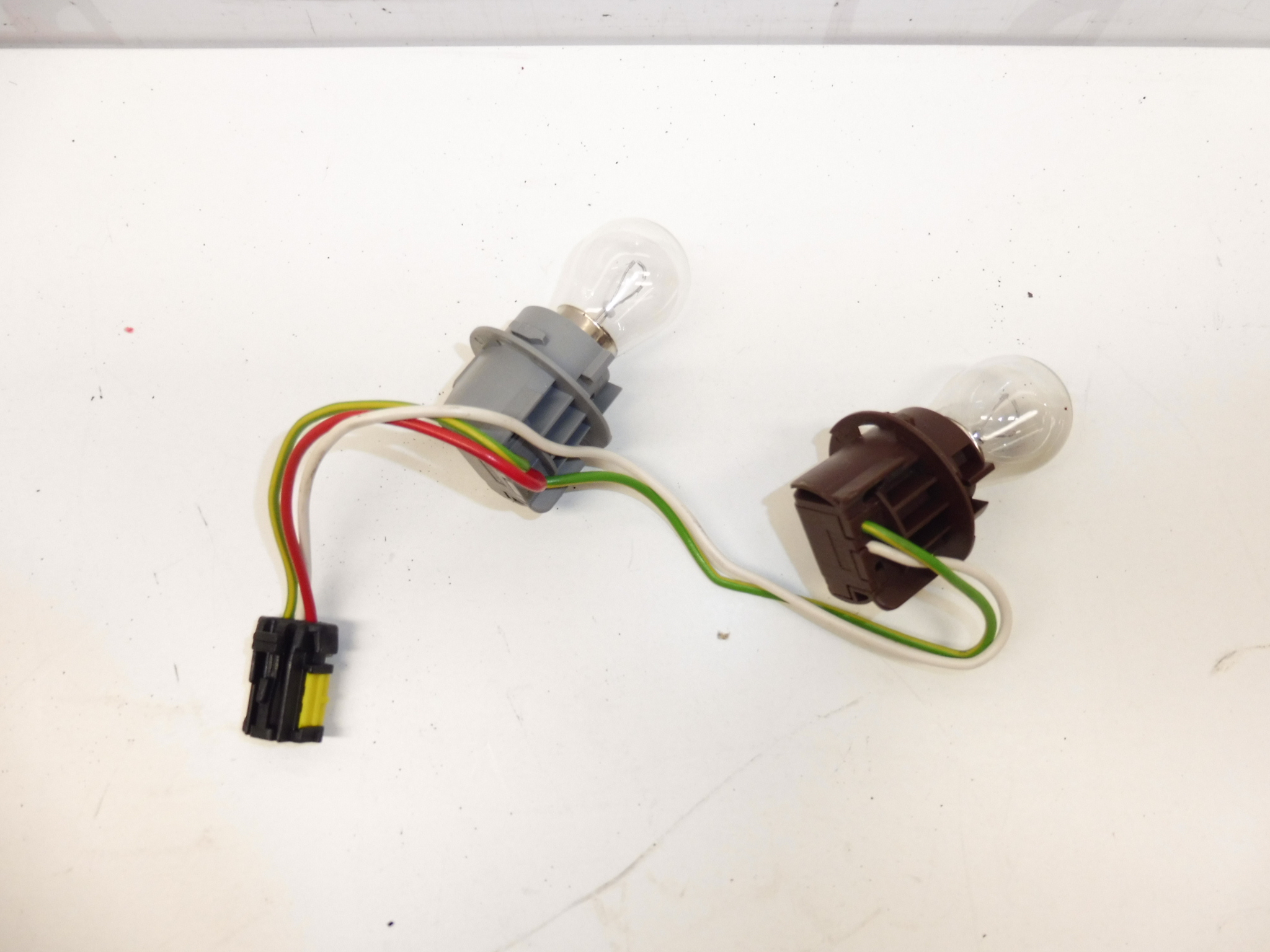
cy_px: 476
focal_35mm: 25
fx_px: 917
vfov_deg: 54.9
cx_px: 635
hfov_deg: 69.4
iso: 200
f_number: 3.5
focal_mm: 4.4
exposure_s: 1/80
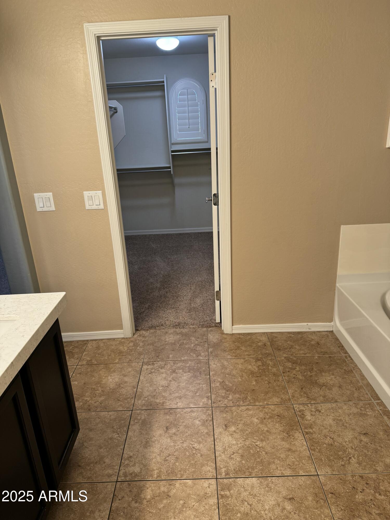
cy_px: 260
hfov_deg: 56.8
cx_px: 195
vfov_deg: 71.6
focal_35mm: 24
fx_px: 361
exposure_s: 1/60
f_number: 1.78
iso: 125
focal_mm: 6.76
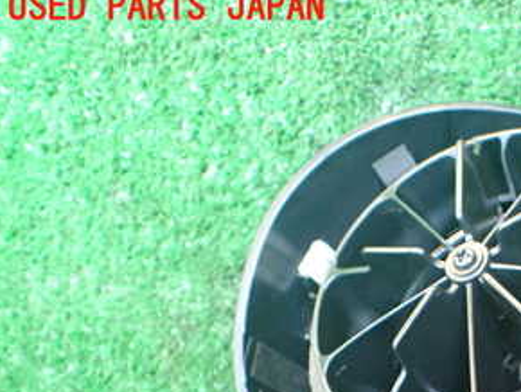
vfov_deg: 22.8
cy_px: 390
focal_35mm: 62
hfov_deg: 28.9
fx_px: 934
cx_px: 537
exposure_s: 1/80
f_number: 2.3
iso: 800
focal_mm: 5.4
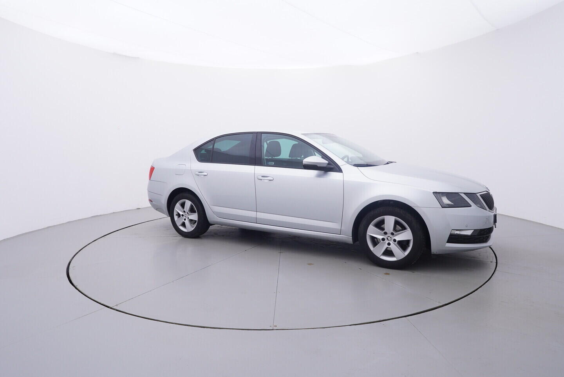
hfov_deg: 77.3
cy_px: 188
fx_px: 353
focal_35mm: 22
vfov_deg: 56.2
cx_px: 282
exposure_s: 1/80
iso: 200
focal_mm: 15
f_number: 5
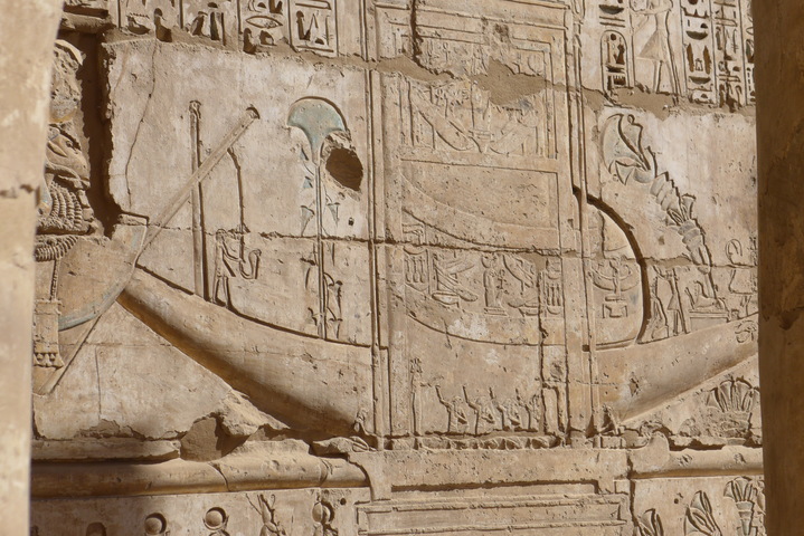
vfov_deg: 15.2
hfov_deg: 22.6
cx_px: 402
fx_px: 2011
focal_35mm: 90
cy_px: 268
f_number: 3.5
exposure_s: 1/1600
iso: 80
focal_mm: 17.7
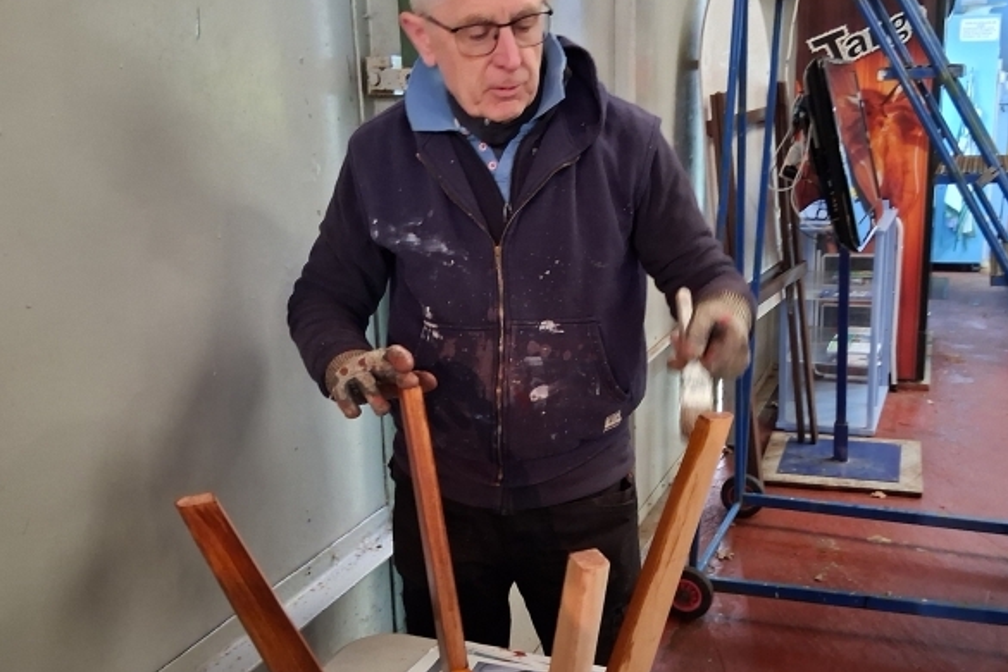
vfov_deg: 35.9
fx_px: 1036
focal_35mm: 37
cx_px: 586
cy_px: 381
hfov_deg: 51.7
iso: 640
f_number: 1.8
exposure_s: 1/25
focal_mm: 3.98
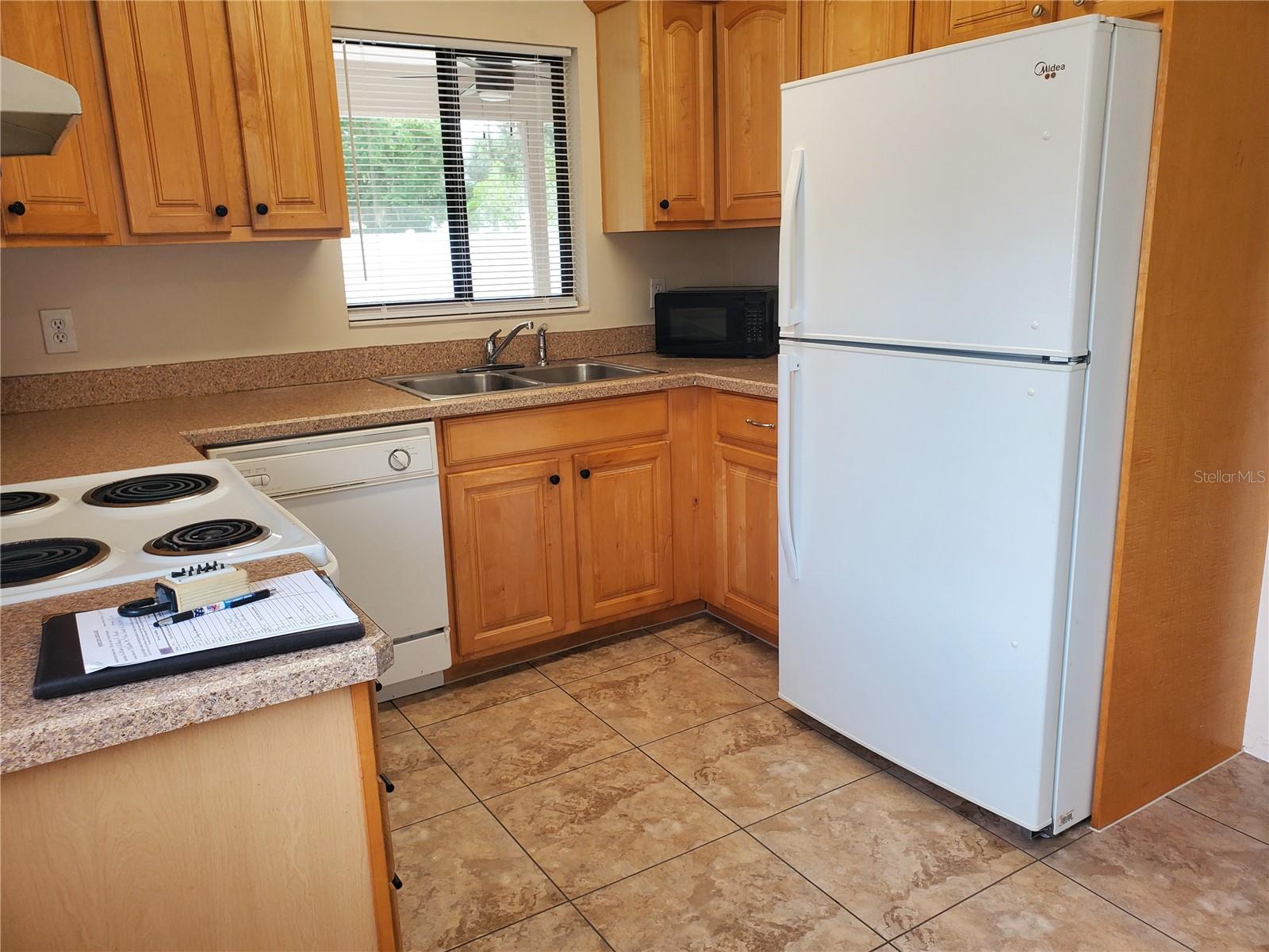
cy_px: 476
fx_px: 953
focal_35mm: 26
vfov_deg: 53.1
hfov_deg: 67.3
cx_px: 634
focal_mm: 4.3
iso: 125
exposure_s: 1/120
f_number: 2.4
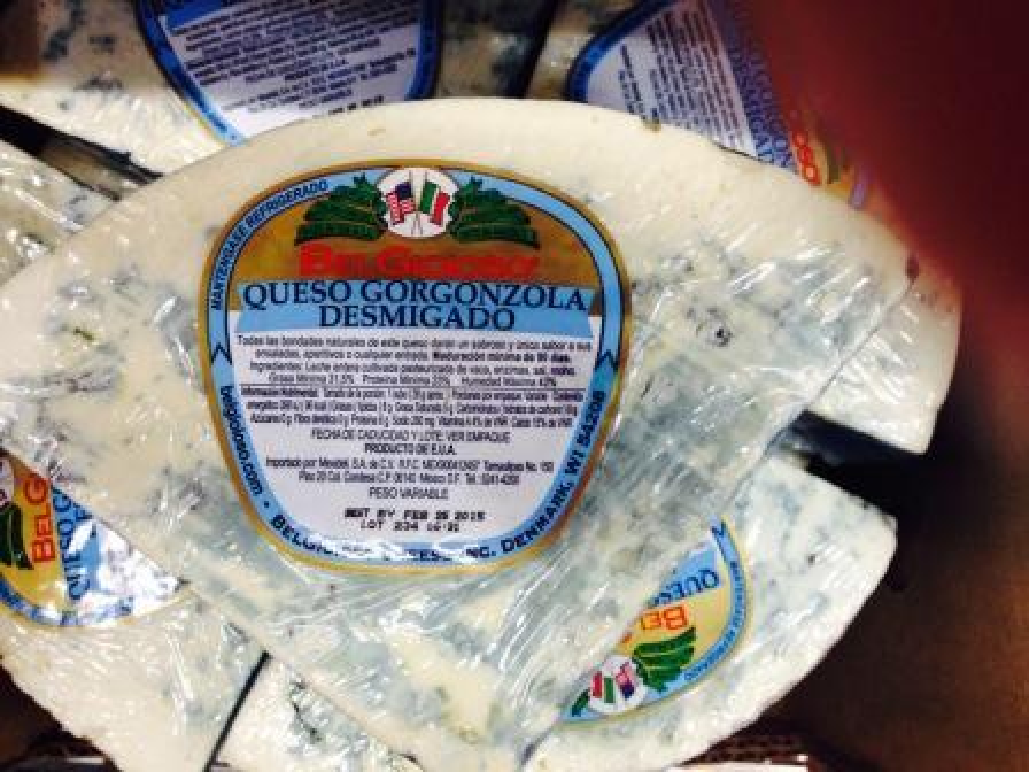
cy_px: 386
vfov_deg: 42.9
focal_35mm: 33
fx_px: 981
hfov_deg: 55.4
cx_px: 514
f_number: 2.4
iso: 50
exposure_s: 1/40
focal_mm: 4.12
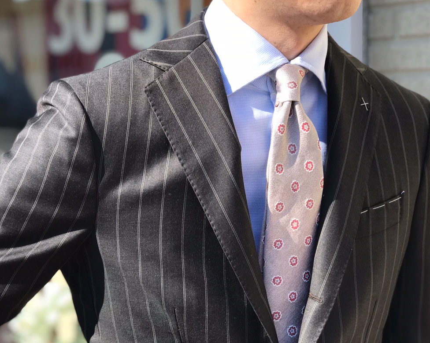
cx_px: 183
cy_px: 192
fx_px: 929
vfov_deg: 21.0
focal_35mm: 73
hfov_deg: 26.0
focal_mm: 6.6
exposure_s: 1/424
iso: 20
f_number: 2.8
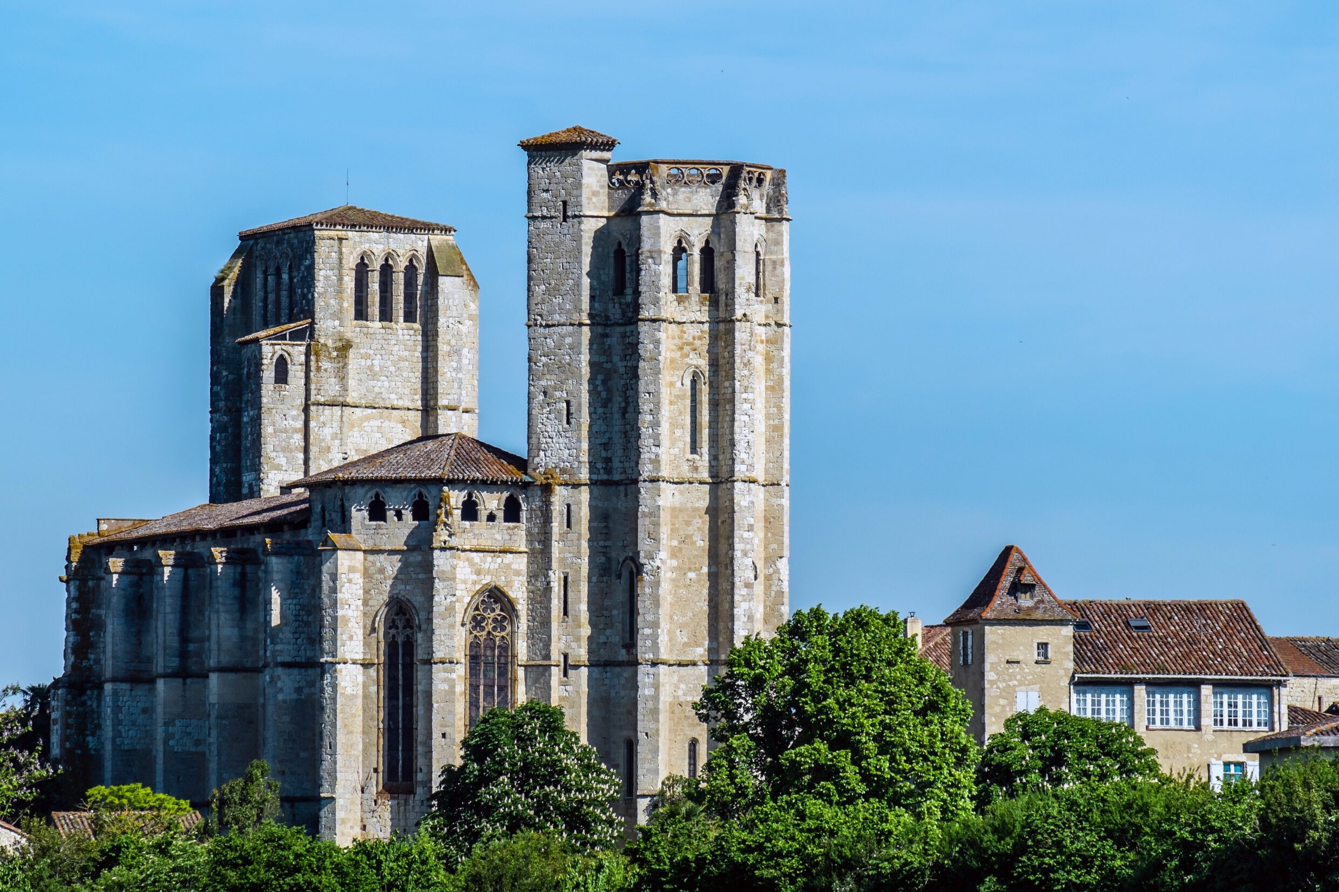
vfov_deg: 5.9
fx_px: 8702
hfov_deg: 8.8
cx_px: 670
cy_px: 446
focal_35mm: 234
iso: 320
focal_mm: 156.1
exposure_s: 1/500
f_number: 11
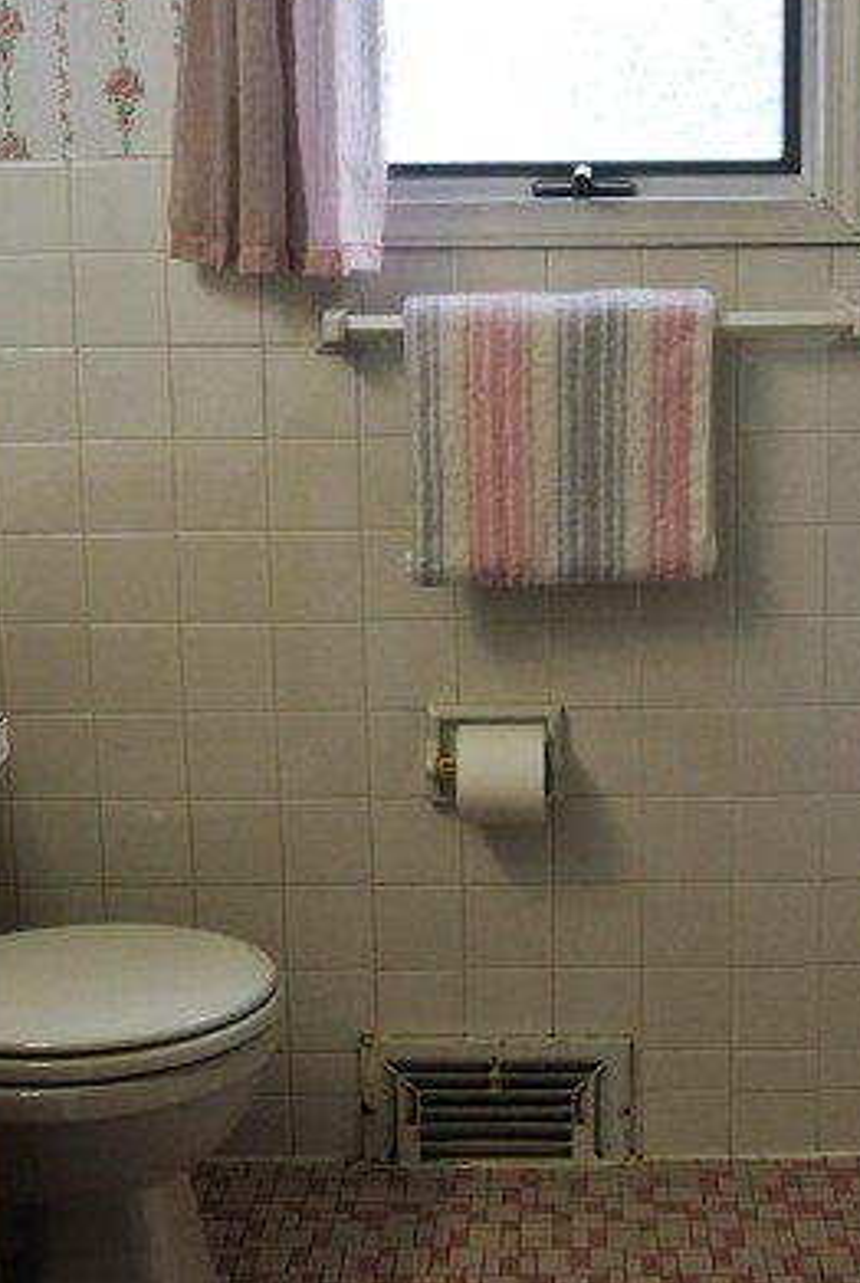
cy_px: 528
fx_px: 1892
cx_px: 492
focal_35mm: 53
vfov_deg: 37.4
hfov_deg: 25.6
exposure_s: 1/60
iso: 200
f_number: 3.5
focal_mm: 10
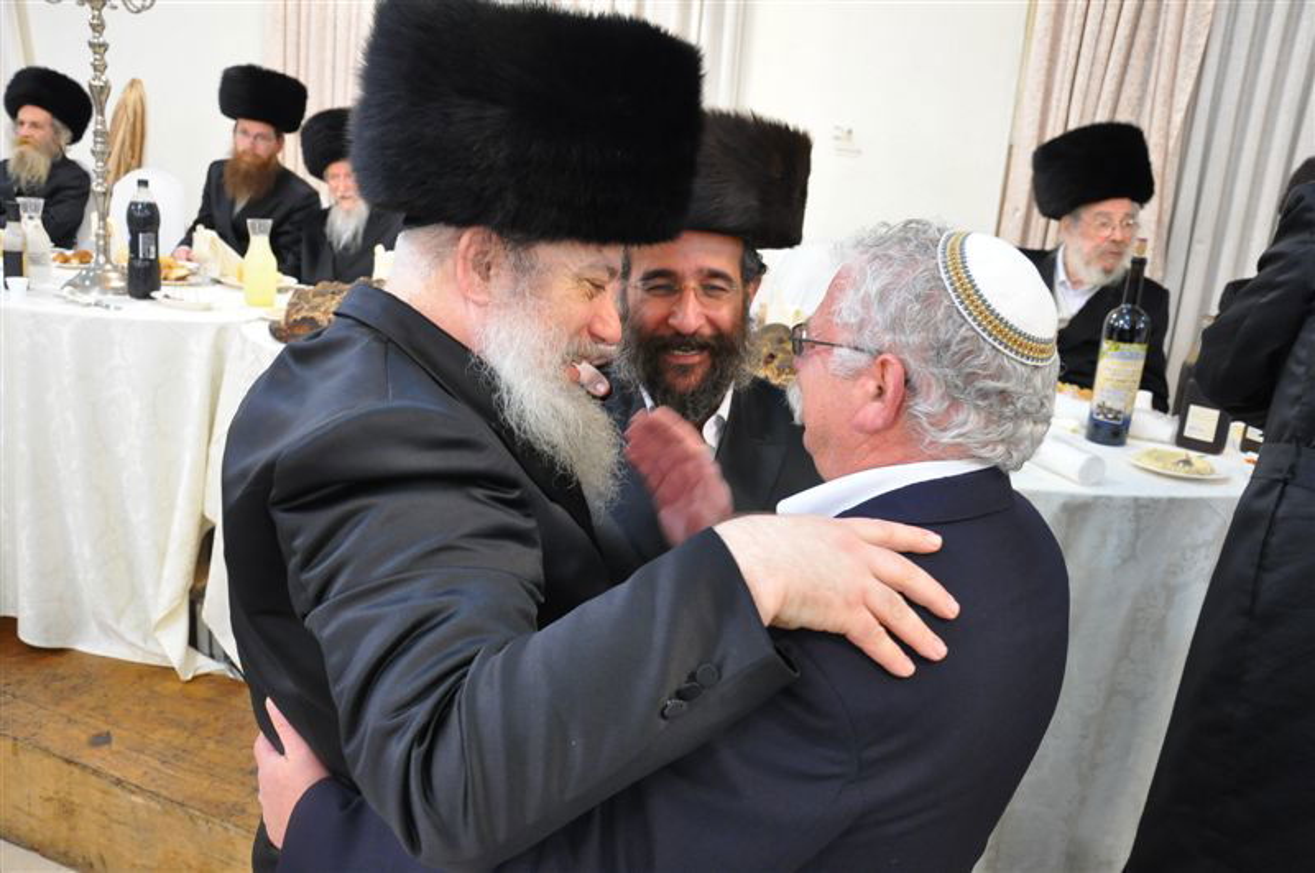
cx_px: 658
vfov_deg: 41.6
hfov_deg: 59.6
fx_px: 1149
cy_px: 436
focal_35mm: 32
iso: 1250
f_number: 4
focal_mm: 21
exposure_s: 1/60
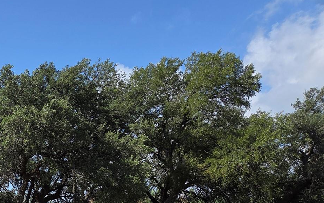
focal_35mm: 54
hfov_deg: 32.9
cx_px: -32
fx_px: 477
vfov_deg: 22.0
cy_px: 251
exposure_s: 1/4885
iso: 80
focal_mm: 5.4
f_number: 1.8
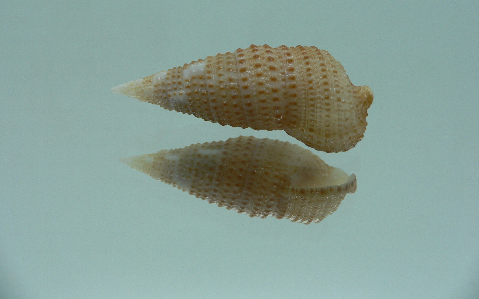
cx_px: 237
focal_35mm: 38
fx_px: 496
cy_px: 120
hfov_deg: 51.5
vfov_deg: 33.5
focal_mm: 4.6
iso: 80
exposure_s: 1/60
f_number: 2.8
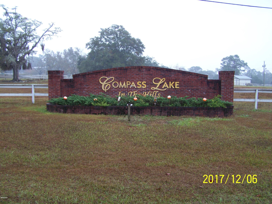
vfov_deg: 37.7
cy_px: 102
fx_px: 299
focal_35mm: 38
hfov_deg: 49.0
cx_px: 136
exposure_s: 1/80
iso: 64
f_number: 2.8
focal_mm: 6.3
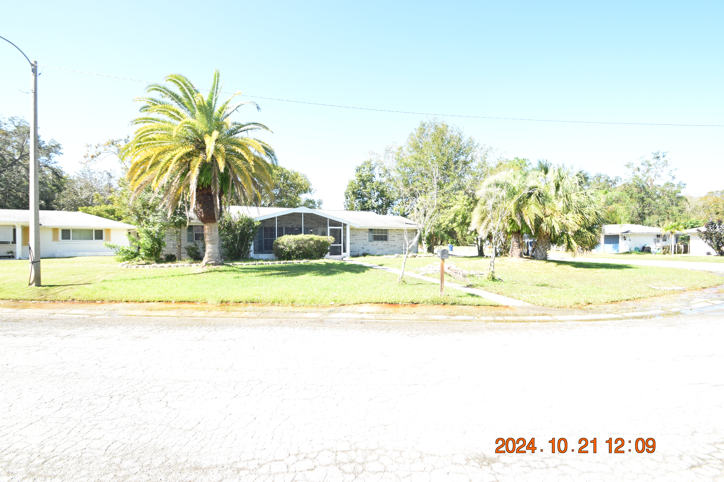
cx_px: 362
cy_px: 241
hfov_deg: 100.4
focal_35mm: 15
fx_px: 302
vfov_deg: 77.3
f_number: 8
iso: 400
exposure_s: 1/250
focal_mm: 10
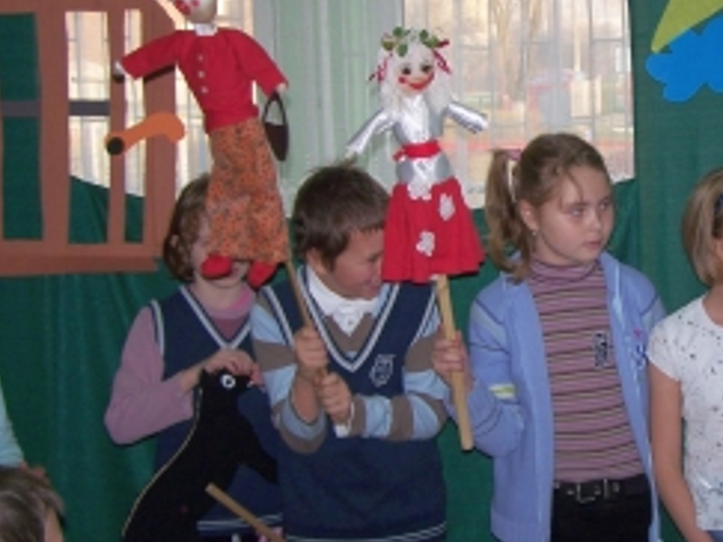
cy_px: 287
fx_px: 1733
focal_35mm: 83
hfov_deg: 23.2
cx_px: 601
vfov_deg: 17.8
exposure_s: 1/60
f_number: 2.8
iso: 80
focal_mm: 6.3
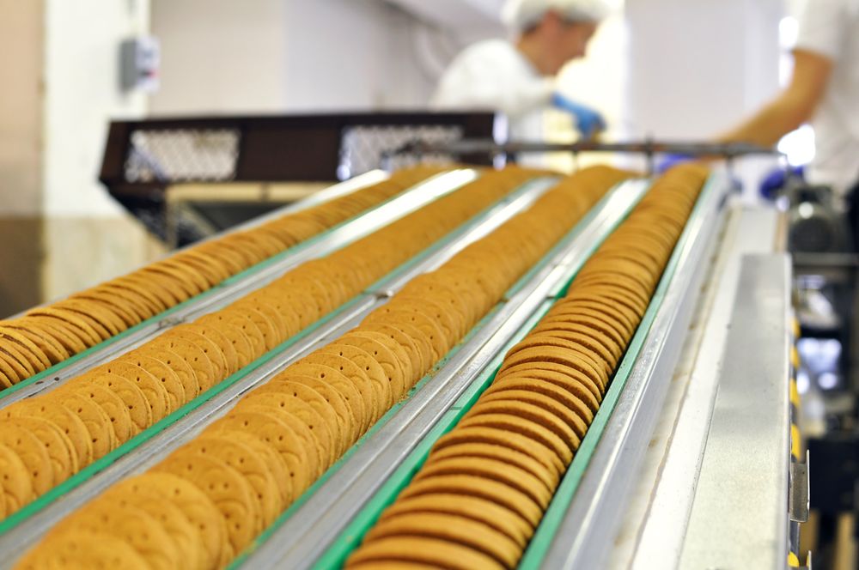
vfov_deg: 25.7
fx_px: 1251
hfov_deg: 37.9
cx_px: 430
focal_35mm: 52
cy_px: 285
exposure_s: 1/30
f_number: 3.5
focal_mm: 35
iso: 400
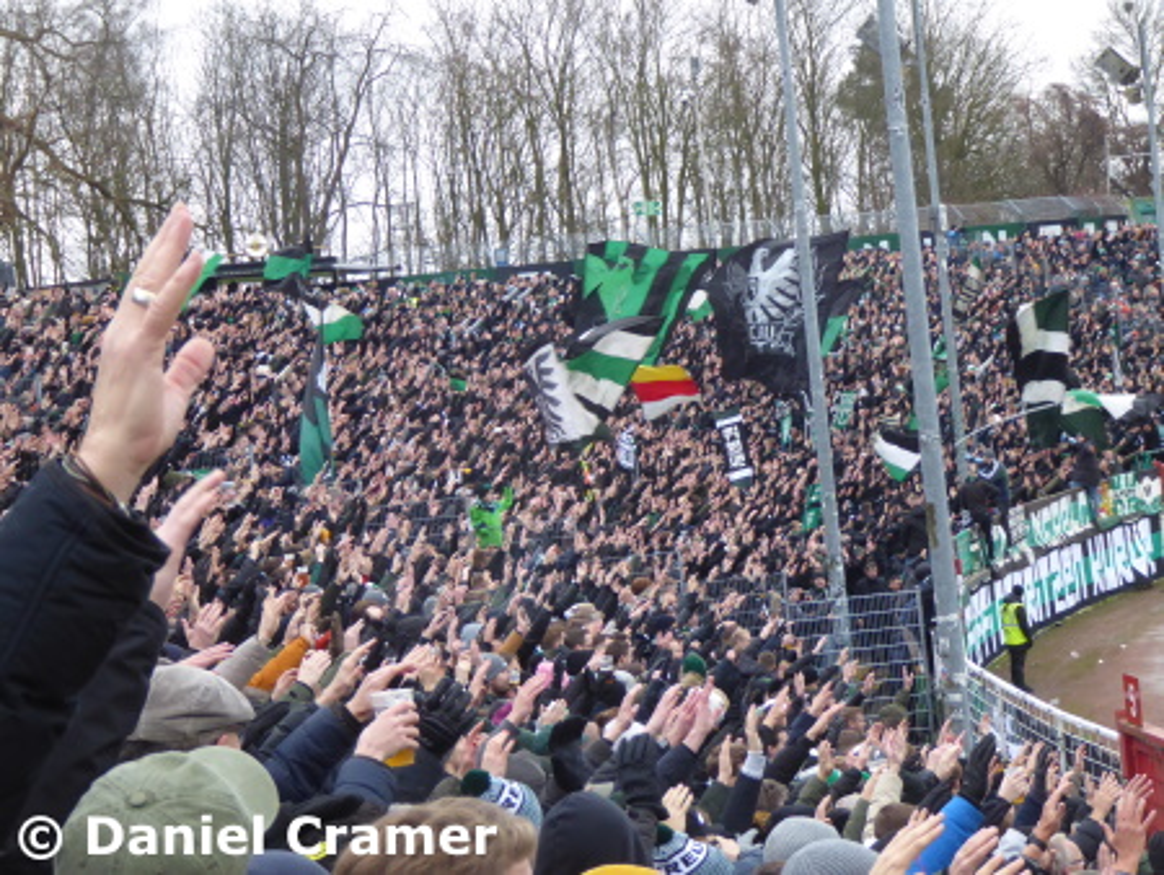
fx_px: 2658
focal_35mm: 79
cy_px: 438
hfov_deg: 24.7
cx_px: 582
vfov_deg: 18.7
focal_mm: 14.1
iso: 400
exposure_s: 1/60
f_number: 4.7
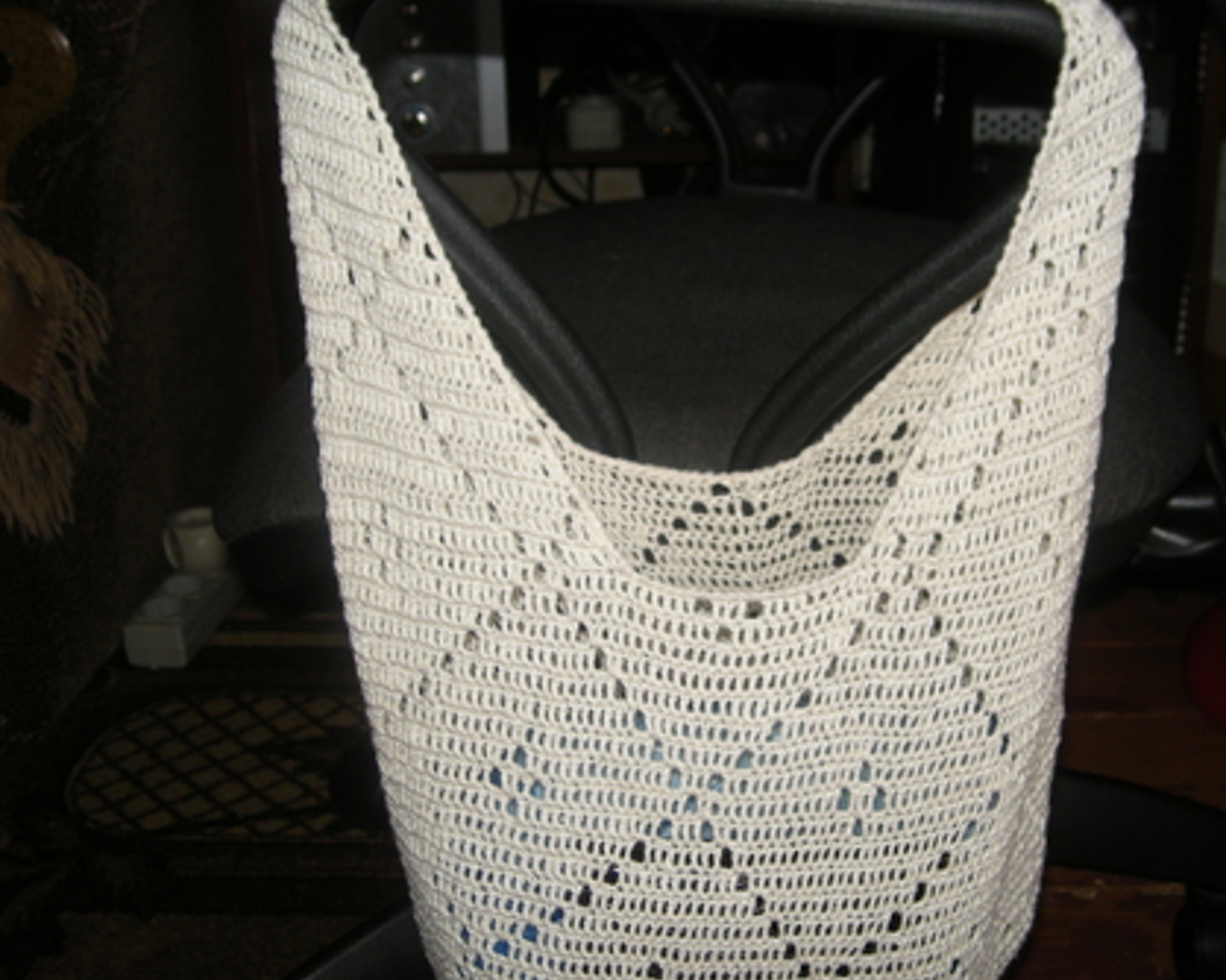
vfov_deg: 33.4
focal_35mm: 45
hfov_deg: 41.1
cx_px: 692
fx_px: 1632
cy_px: 524
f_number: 2.8
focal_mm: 5.7
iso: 64
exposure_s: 1/30
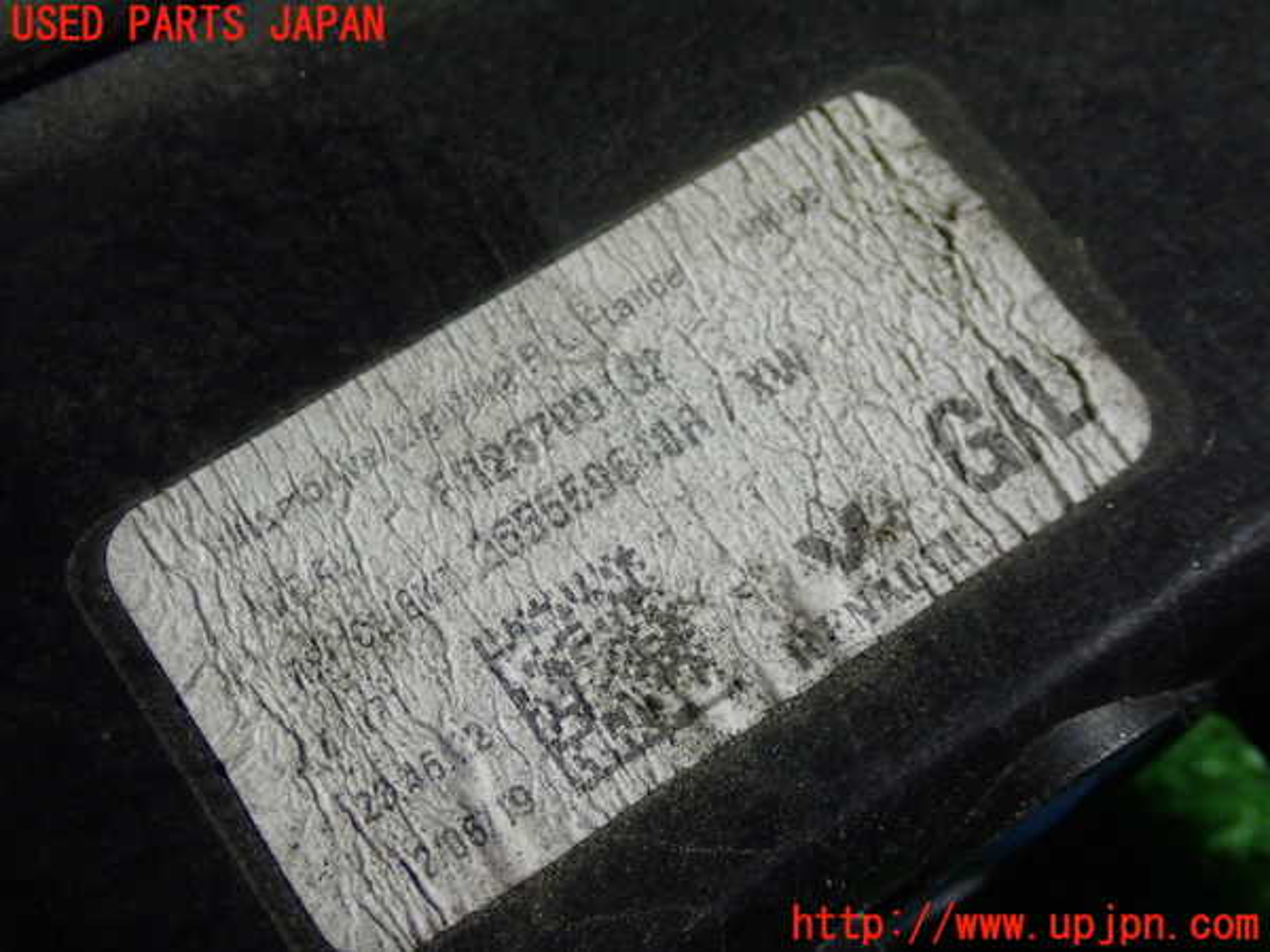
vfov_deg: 25.2
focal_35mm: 58
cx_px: 635
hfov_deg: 33.2
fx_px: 2128
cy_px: 476
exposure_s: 1/60
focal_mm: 10.35
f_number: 3.5
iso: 500
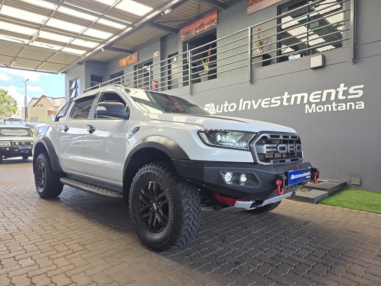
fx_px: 253
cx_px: 190
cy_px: 143
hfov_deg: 73.9
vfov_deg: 58.9
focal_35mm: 23
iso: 16
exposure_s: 1/52.5
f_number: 1.7
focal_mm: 6.25
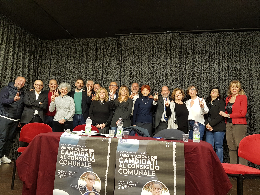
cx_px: 130
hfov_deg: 67.3
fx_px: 195
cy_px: 98
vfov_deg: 53.1
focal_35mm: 26
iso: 100
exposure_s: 1/50
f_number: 1.7
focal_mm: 4.2
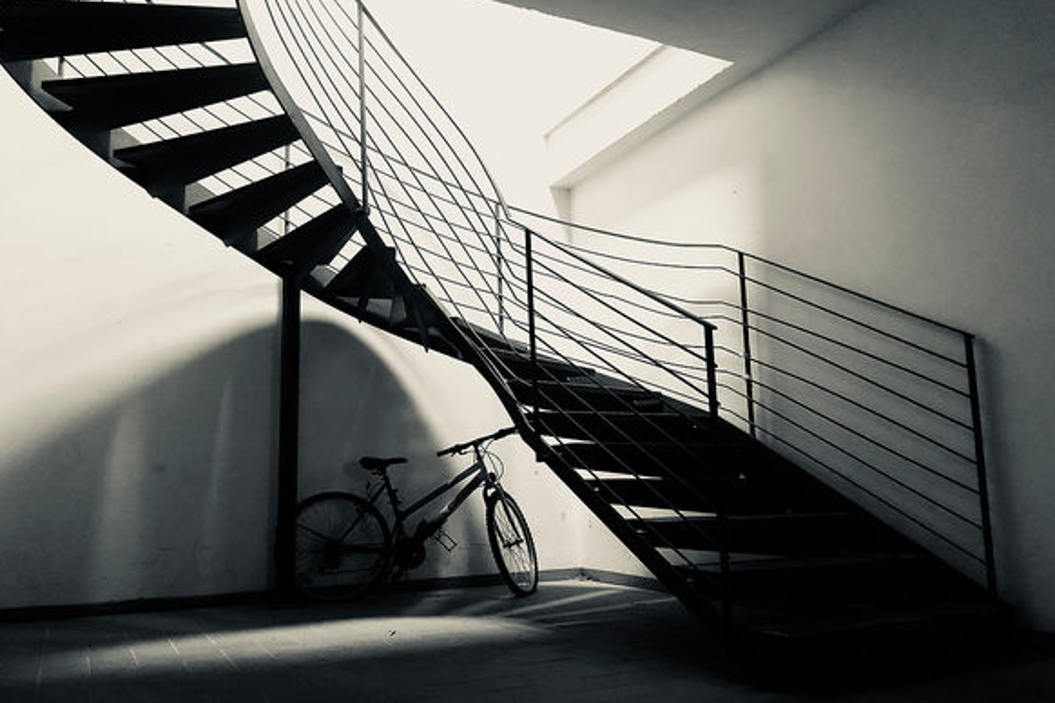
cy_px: 386
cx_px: 535
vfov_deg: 43.6
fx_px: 879
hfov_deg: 61.9
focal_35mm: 30
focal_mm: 3.99
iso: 100
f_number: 1.8
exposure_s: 1/14
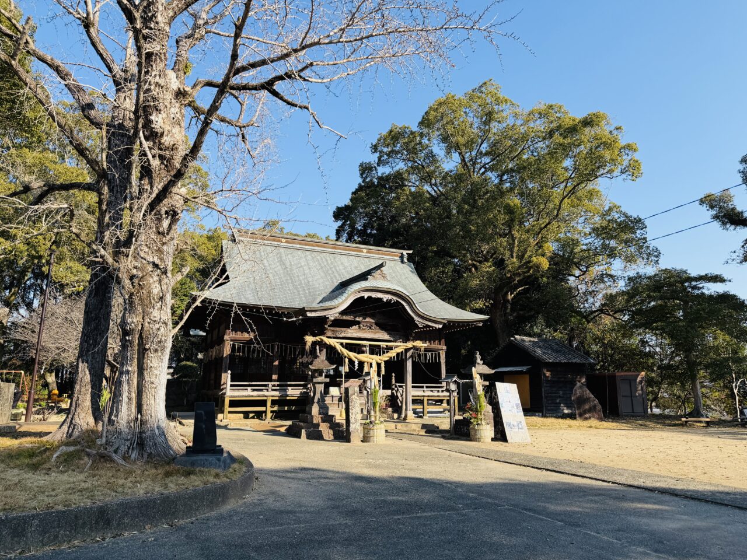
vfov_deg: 56.8
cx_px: 374
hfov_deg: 71.6
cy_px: 280
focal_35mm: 24
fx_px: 518
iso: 80
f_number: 1.78
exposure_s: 1/2370
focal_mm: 6.76
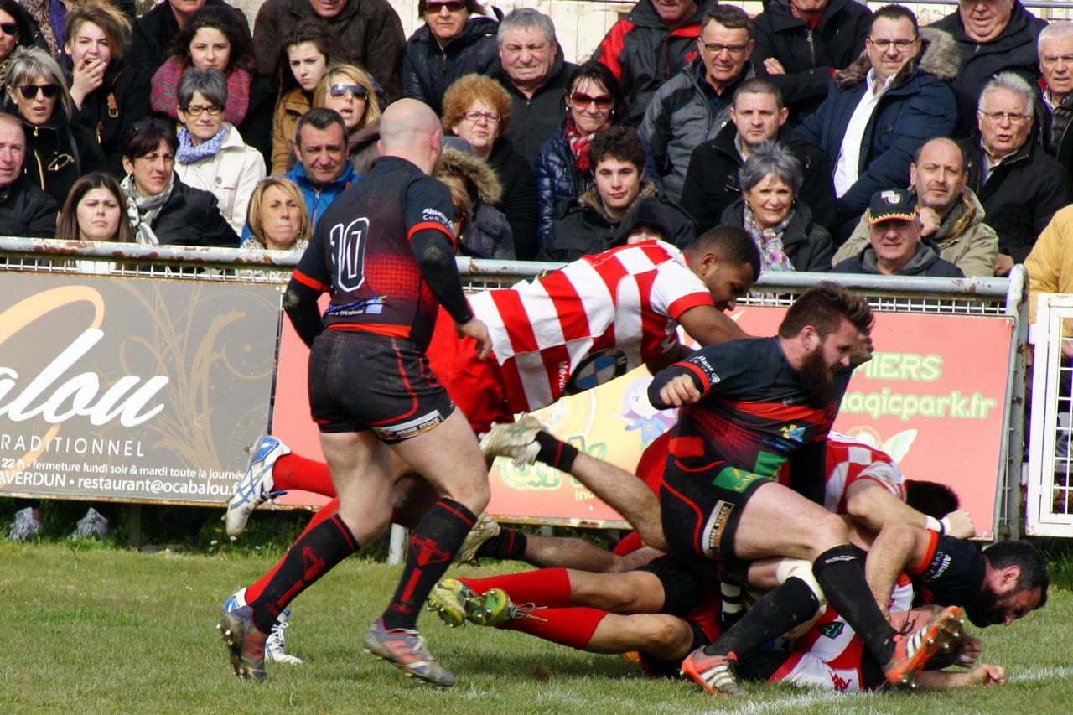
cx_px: 536
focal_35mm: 450
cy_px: 358
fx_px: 13410
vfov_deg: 3.1
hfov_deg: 4.6
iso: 400
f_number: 10
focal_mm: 300
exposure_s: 1/640
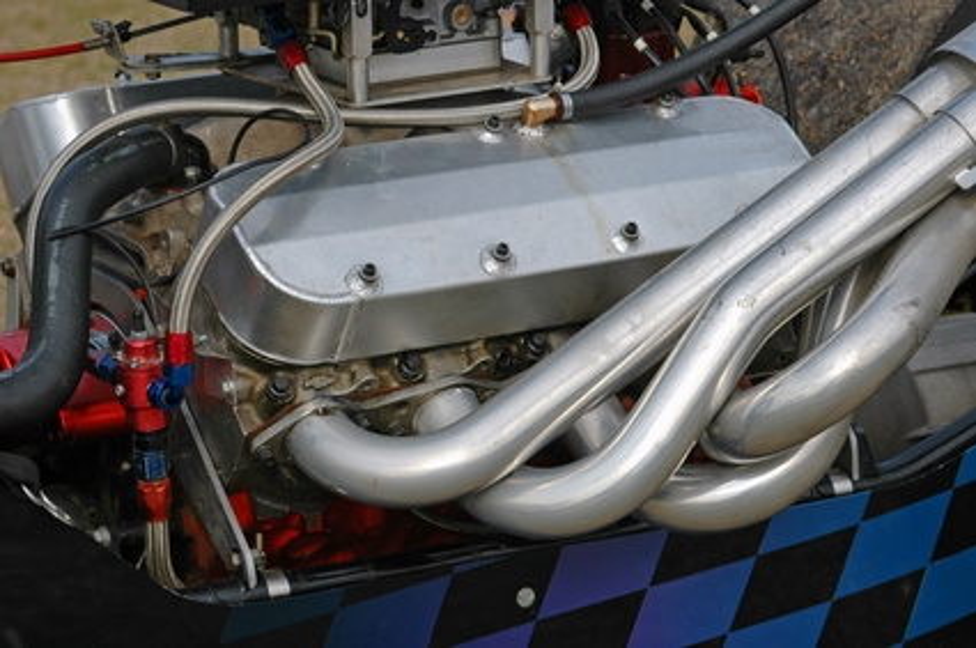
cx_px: 488
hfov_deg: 15.2
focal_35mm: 135
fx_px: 3654
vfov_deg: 10.1
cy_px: 324
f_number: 8
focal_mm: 90
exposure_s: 1/350
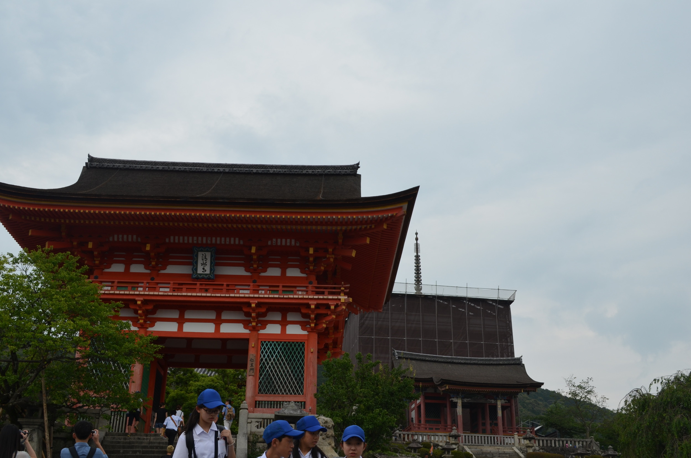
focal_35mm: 39
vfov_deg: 34.1
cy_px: 229
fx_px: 747
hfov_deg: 49.6
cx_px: 346
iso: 200
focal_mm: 26
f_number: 8
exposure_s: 1/250
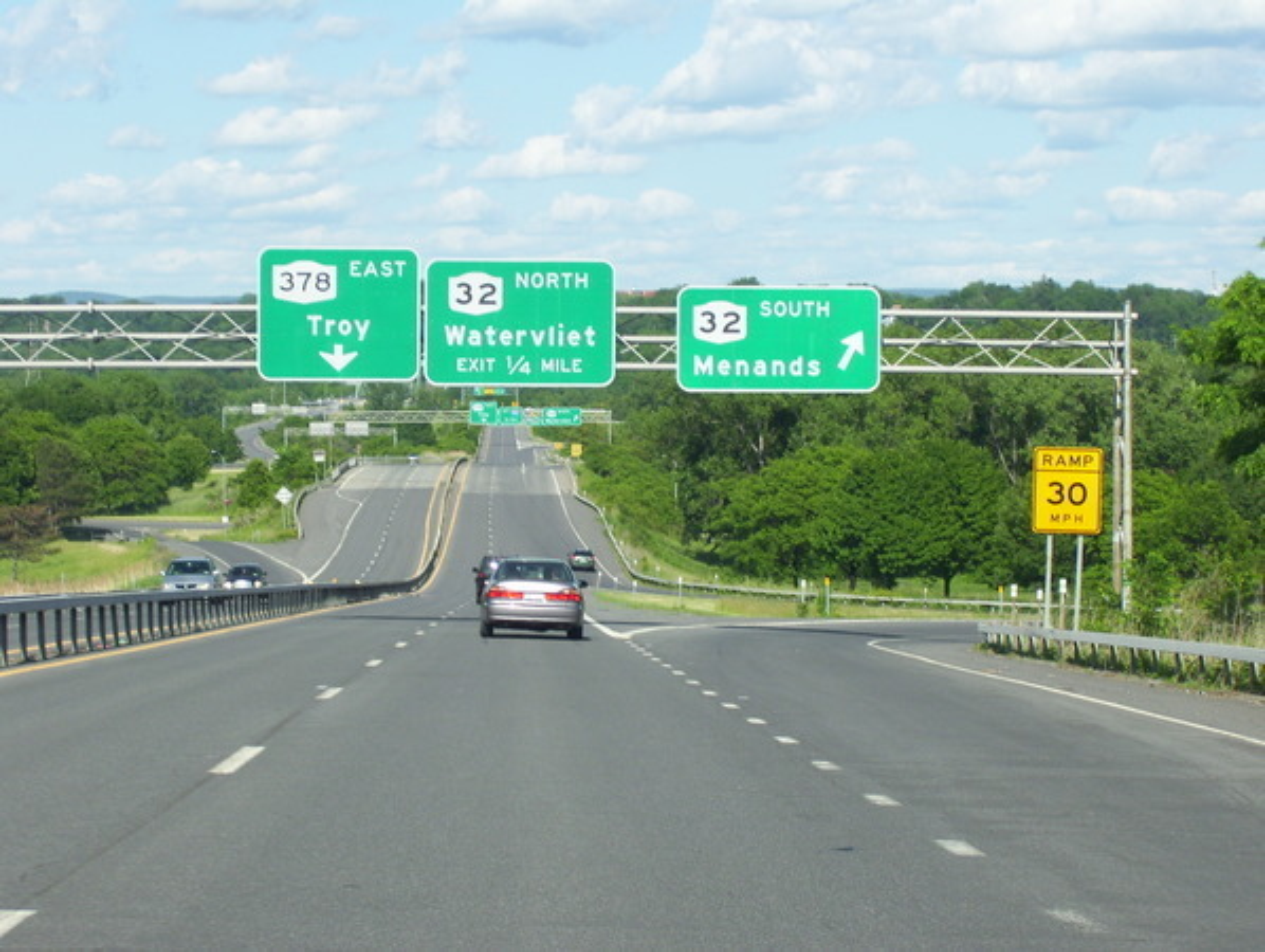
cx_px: 632
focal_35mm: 108
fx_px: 3951
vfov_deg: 13.7
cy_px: 476
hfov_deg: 18.2
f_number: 4.6
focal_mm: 18
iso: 80
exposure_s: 1/500
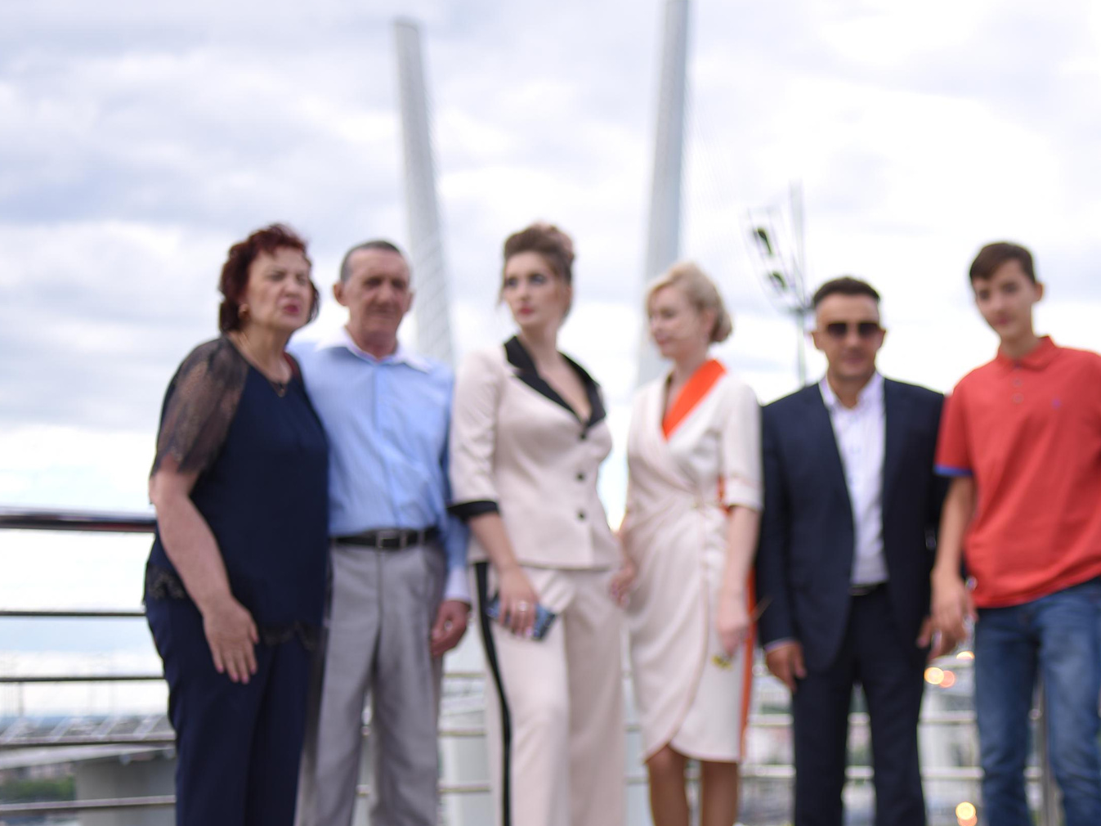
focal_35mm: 64
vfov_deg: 22.6
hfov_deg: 29.6
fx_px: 2035
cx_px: 885
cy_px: 656
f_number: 2
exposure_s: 1/800
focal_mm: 35
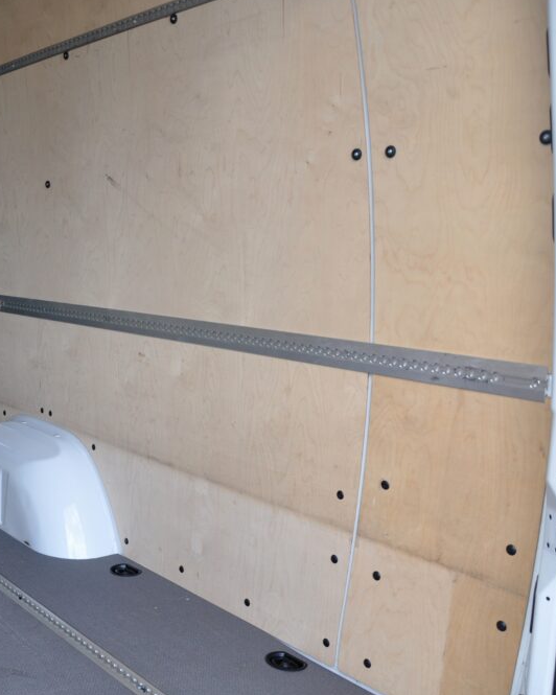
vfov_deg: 46.8
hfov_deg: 35.9
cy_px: 342
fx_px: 802
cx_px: 53
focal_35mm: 39
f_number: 4.5
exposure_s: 1/80
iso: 500
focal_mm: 18
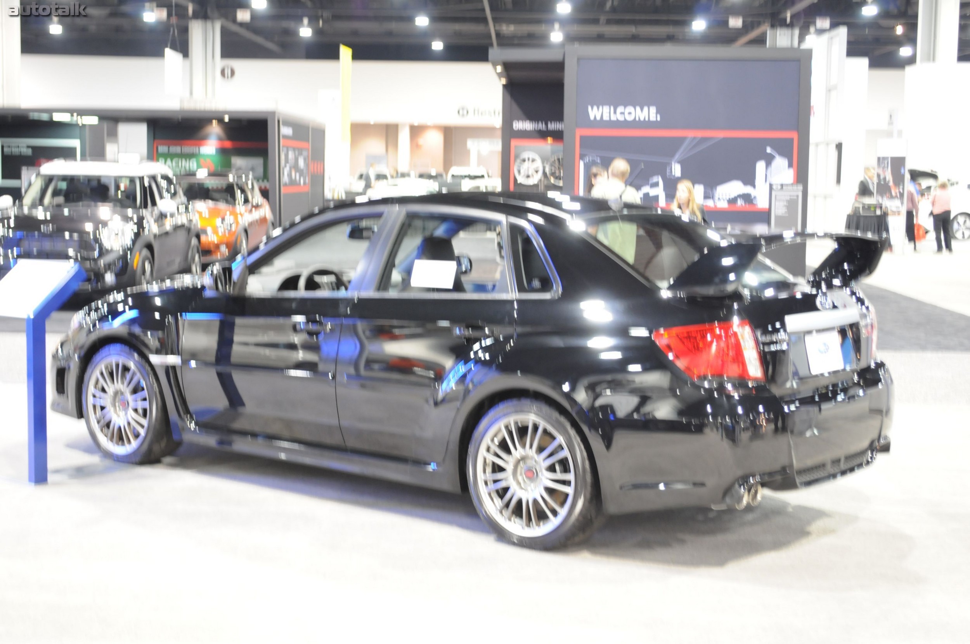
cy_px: 322
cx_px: 485
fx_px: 1453
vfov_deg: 25.0
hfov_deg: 36.9
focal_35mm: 54
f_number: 5
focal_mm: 36
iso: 800
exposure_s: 1/3
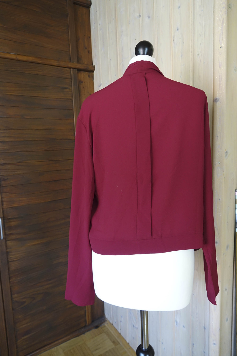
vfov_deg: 73.7
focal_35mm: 24
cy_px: 178
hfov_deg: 53.1
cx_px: 118
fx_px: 237
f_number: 2.5
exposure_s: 1/30
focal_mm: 8.8
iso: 800
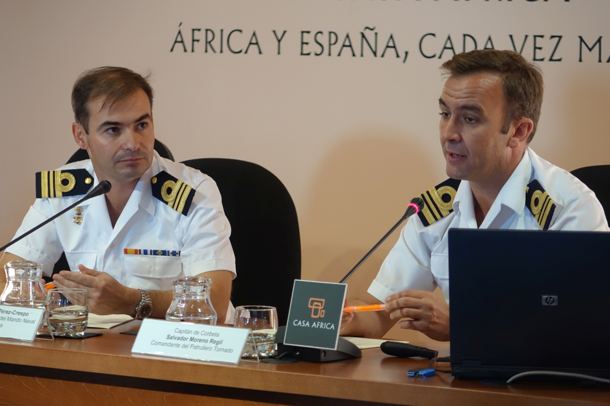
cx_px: 306
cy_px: 203
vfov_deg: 7.3
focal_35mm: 189
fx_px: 3203
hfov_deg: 10.9
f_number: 2.8
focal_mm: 67.6
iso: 800
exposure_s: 1/60
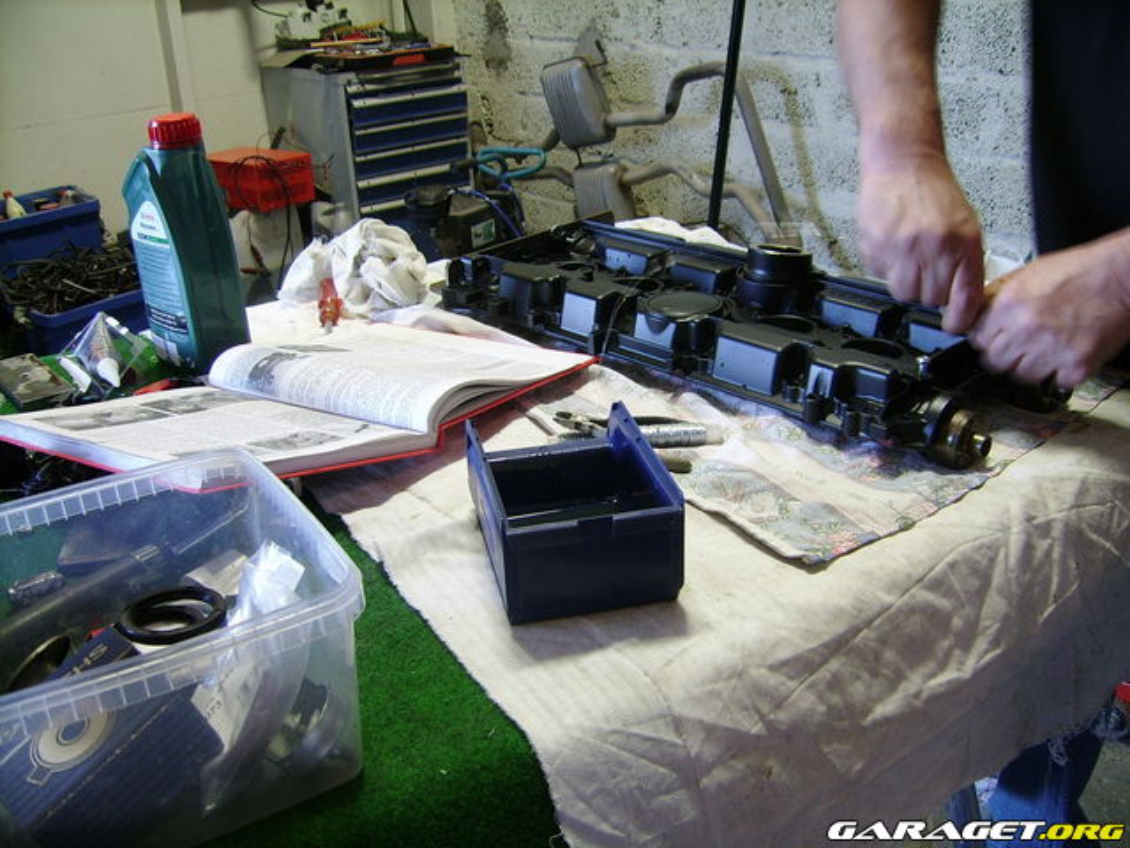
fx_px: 1143
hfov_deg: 52.6
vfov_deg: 40.7
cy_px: 424
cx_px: 565
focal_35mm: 35
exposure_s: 1/6
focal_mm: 5.95
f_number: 2.8
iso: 100
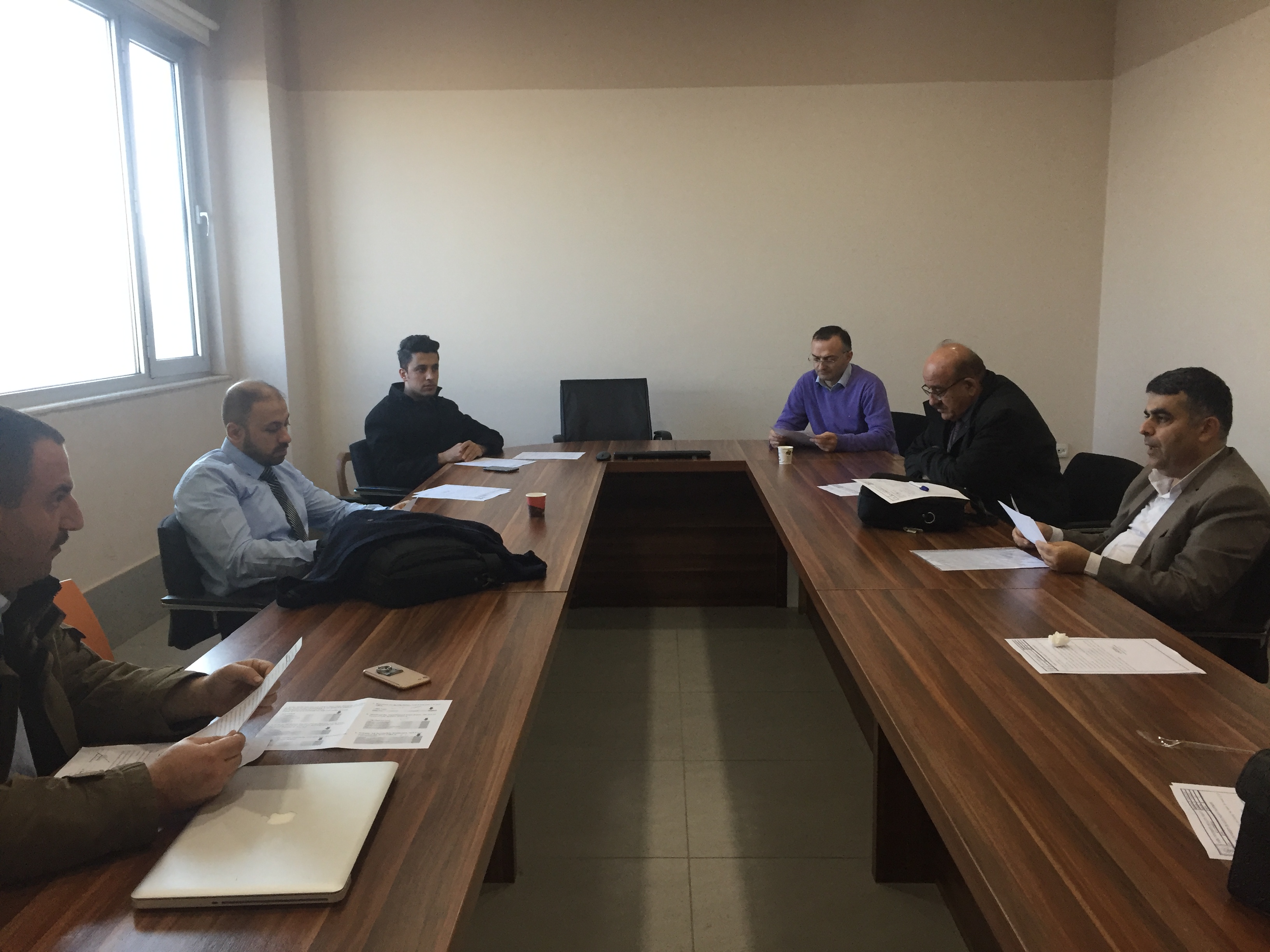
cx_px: 635
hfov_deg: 61.7
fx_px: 1064
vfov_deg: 48.2
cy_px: 476
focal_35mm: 29
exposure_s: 1/33
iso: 64
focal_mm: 4.15
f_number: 2.2
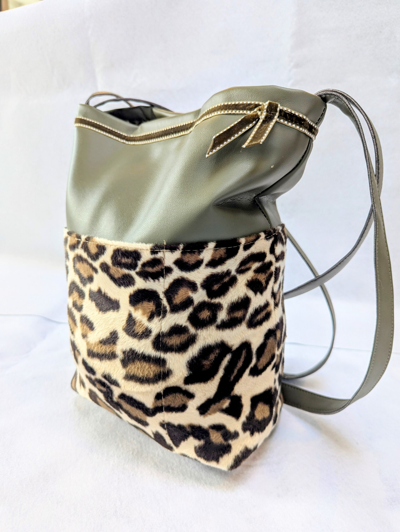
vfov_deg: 71.5
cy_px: 266
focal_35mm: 24
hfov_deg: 56.9
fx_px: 369
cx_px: 200
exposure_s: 1/100
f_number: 1.85
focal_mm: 6.81
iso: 110
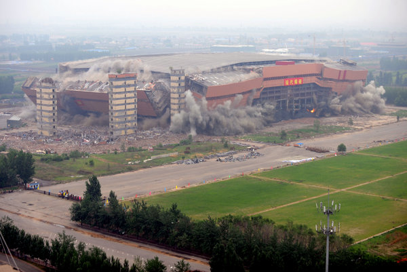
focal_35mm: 70
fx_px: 792
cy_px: 136
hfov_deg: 28.8
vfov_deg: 19.5
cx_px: 204
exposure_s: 1/2000
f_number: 2.8
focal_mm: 70
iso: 400
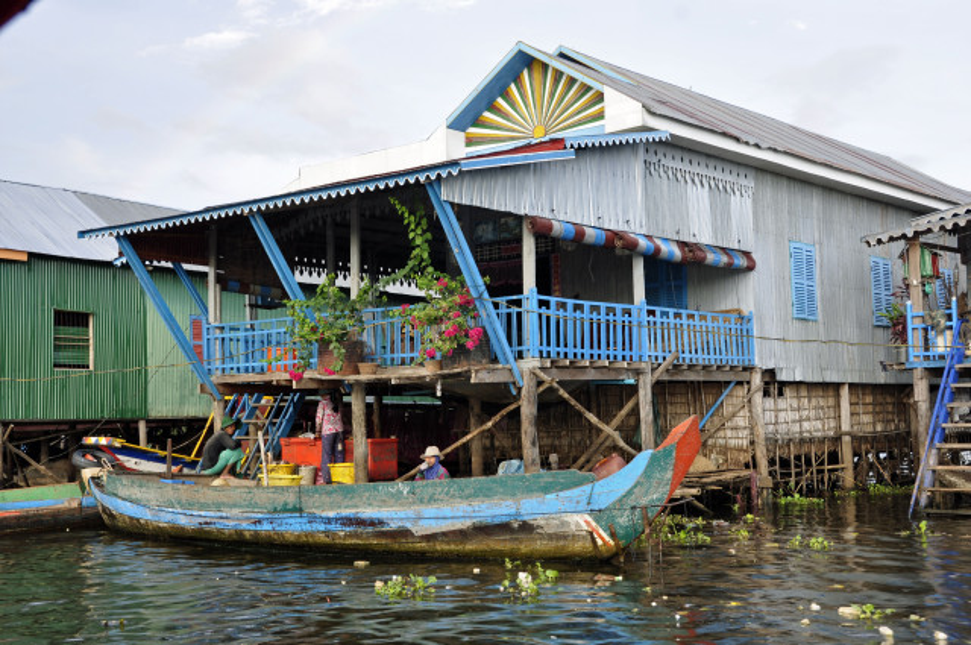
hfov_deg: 42.4
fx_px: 1253
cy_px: 322
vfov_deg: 28.9
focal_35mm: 46
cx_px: 486
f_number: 9
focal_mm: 31
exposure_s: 1/100
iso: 200
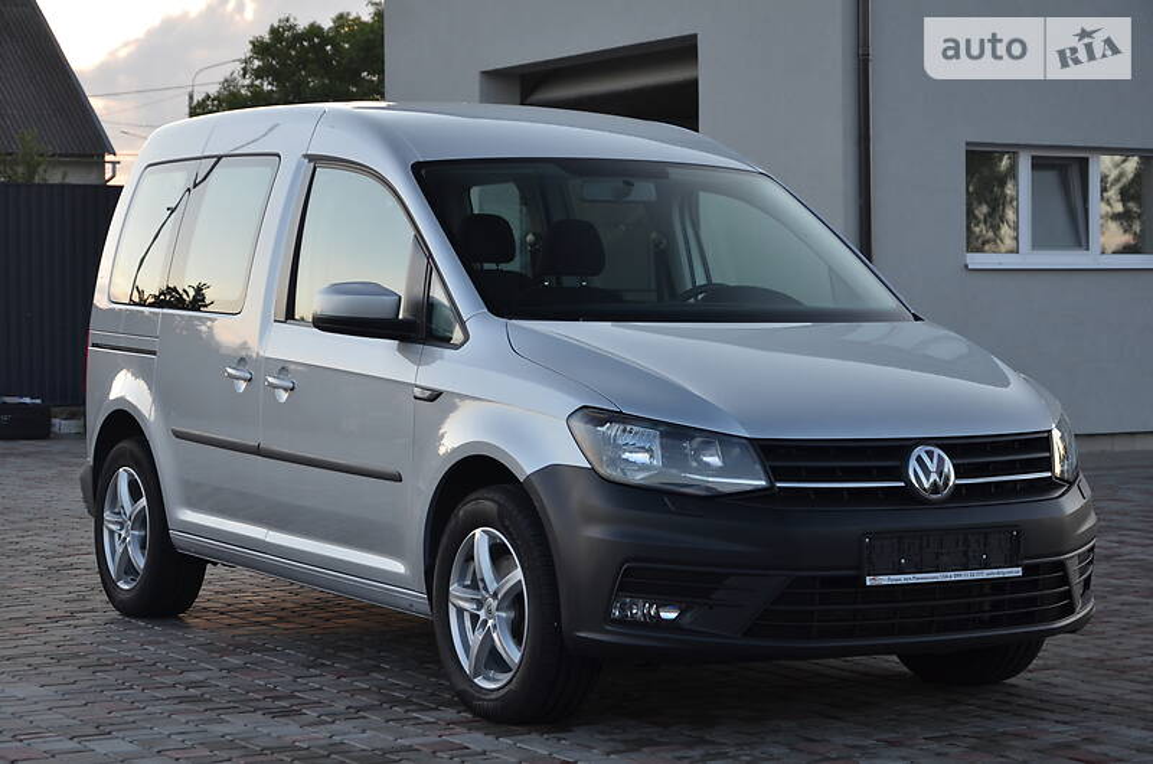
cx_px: 576
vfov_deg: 17.4
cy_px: 382
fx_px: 2493
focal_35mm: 78
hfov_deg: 26.0
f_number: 5.6
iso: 320
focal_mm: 52
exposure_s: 1/125
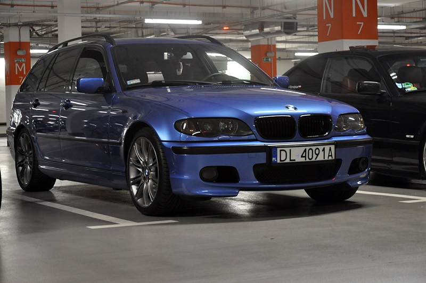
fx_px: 922
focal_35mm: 78
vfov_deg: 17.4
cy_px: 142
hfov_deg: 26.0
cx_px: 213
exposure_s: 1/30
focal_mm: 52
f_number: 5
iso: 1400
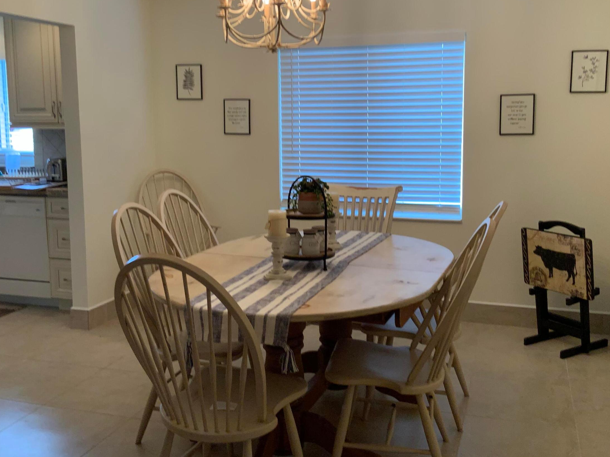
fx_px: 670
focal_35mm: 38
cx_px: 312
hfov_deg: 49.0
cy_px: 190
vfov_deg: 37.6
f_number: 1.8
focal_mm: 3
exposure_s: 1/60
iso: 50
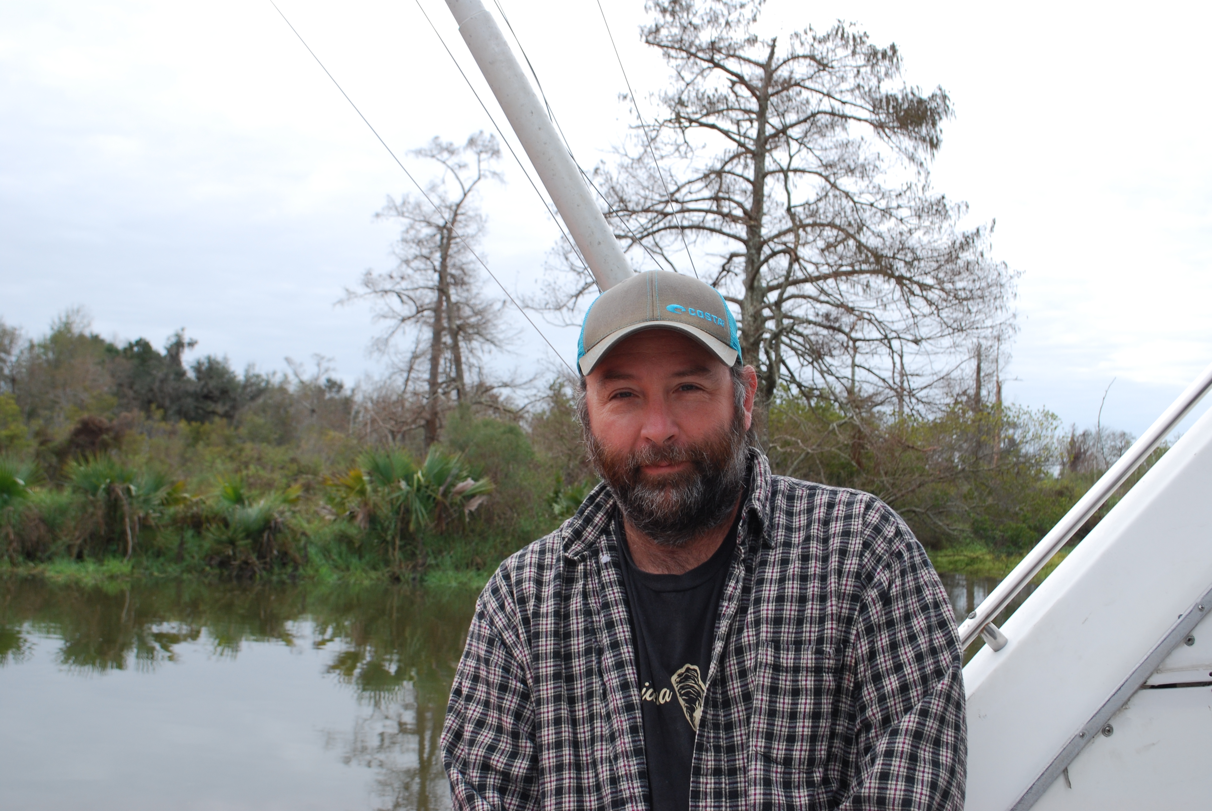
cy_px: 406
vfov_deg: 34.3
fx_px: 1315
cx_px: 606
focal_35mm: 39
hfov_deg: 49.5
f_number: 9
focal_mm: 26
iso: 200
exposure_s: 1/125
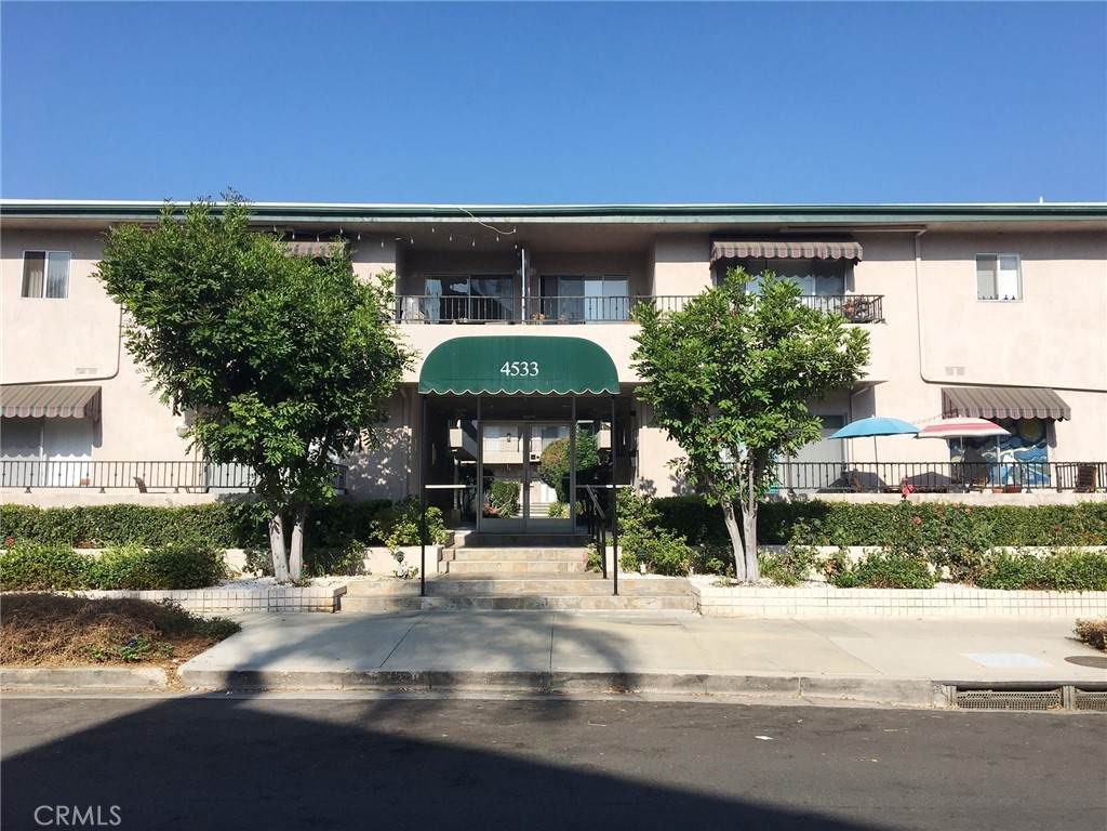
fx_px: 927
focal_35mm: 29
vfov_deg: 48.2
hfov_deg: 61.7
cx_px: 554
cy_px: 416
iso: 25
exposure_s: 1/1876
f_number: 2.2
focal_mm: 4.15
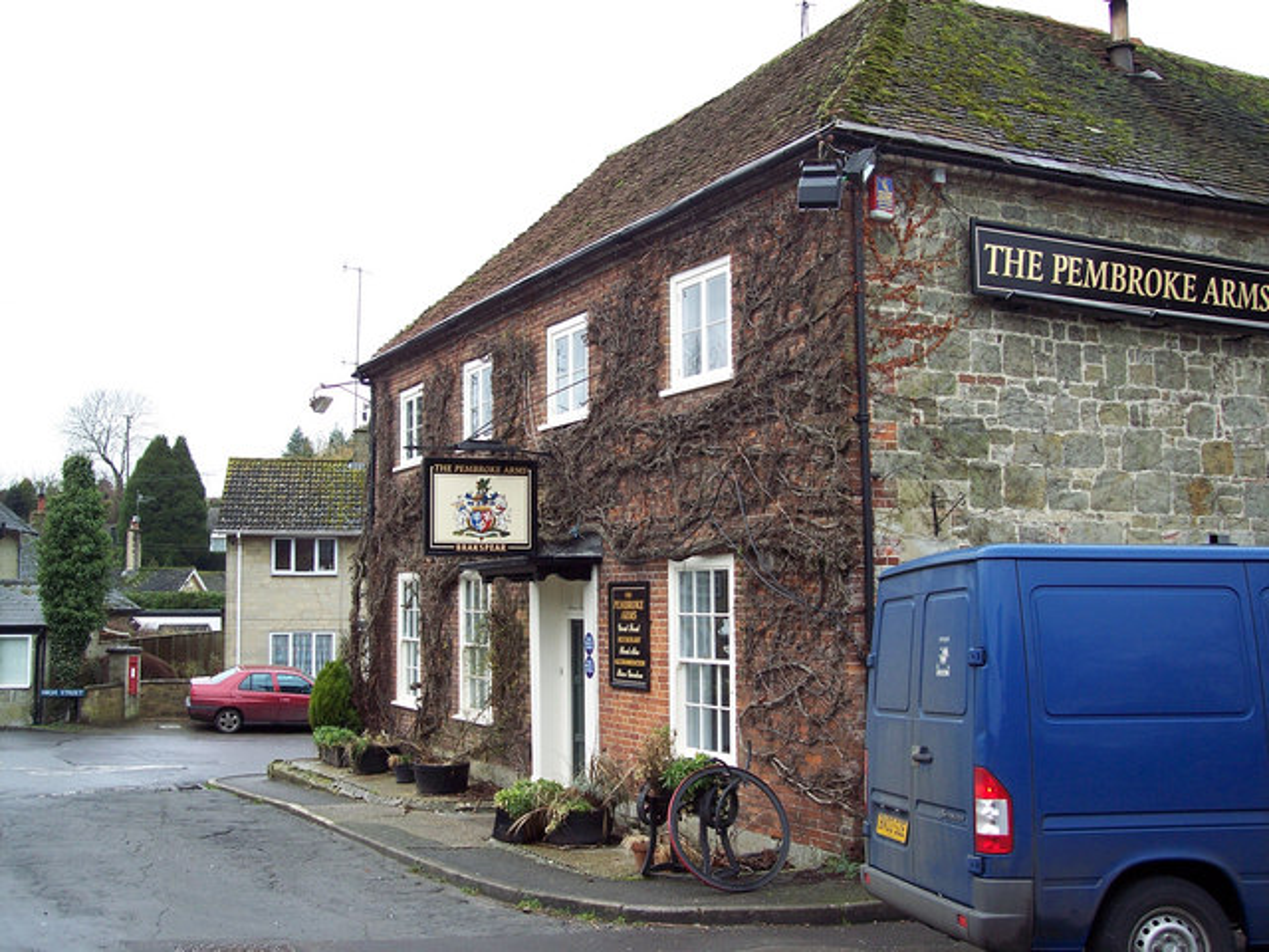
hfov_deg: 47.9
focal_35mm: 39
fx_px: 1430
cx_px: 634
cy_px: 476
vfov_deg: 36.8
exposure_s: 1/125
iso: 100
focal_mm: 8
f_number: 3.4
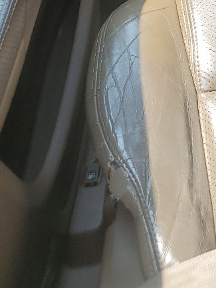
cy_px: -96
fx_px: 798
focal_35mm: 96
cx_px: 438
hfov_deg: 13.2
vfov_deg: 18.8
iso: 50
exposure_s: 1/476
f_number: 1.5
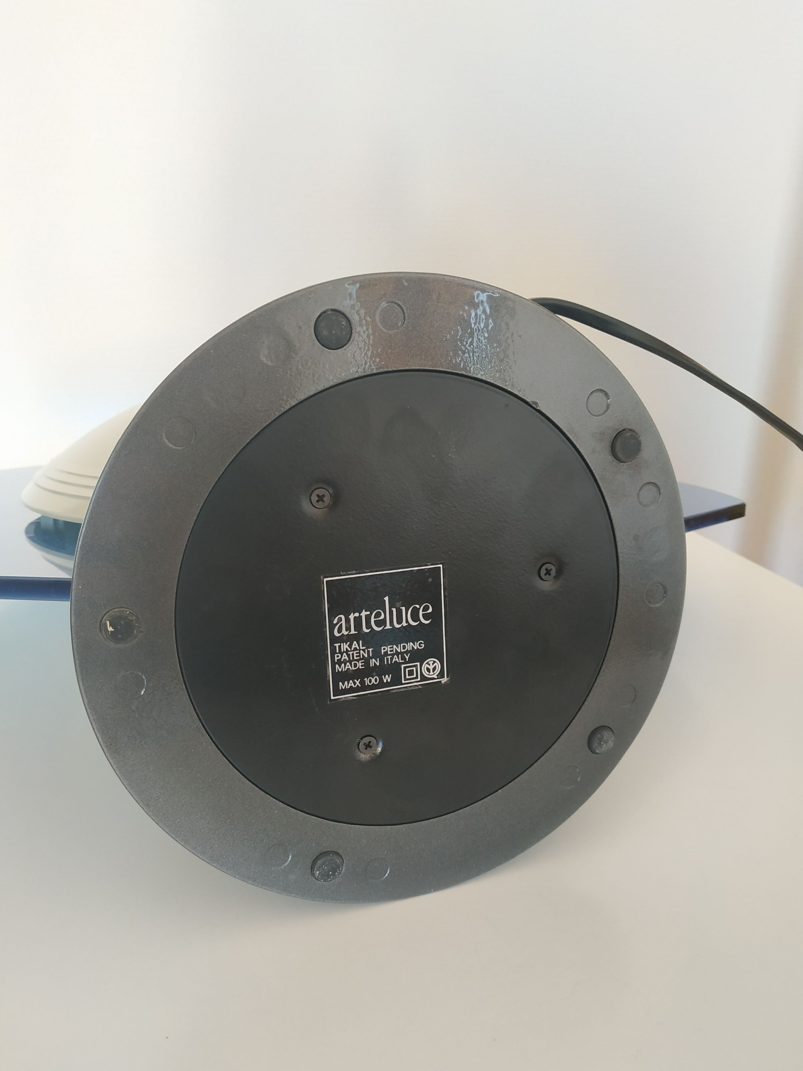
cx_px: 407
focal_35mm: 25
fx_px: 773
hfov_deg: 54.9
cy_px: 552
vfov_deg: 69.4
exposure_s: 1/25
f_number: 1.9
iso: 400
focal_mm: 3.94
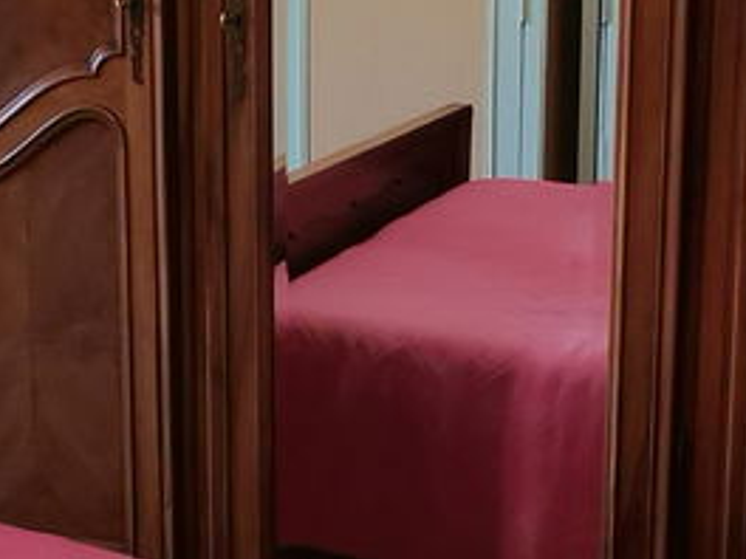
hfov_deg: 18.0
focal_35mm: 109
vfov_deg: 13.5
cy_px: 469
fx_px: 2349
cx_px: 243
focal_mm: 2.35
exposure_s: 1/33.3
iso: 500
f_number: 2.2
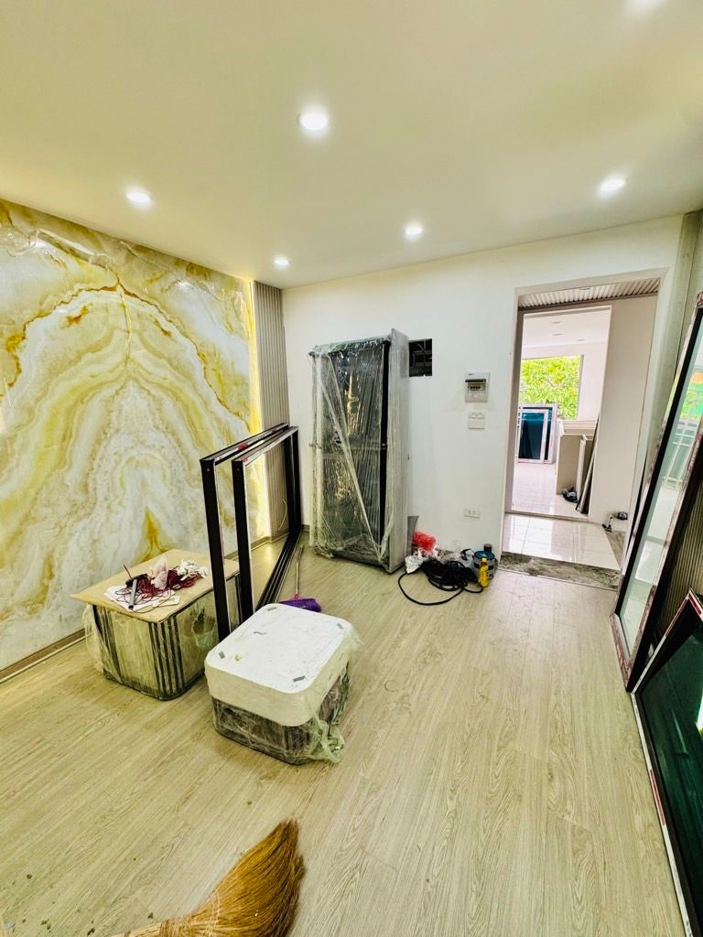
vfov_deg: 102.1
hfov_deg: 85.7
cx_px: 352
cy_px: 468
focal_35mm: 14
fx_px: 379
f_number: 2.2
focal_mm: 2.22
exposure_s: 1/100
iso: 200
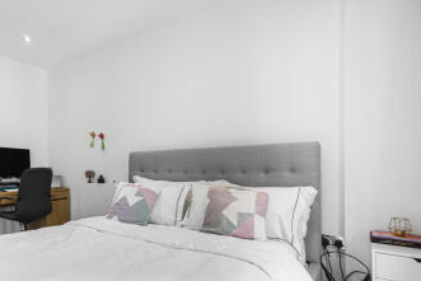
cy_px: 179
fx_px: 269
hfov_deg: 72.4
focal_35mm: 23
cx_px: 122
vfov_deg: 54.4
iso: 400
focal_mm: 16
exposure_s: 1/6
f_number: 11
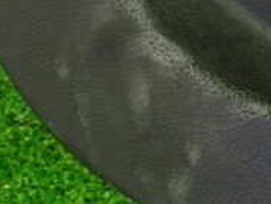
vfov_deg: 14.6
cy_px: 35
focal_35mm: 101
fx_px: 792
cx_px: 221
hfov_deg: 19.2
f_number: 2.3
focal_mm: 5.4
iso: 800
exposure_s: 1/15
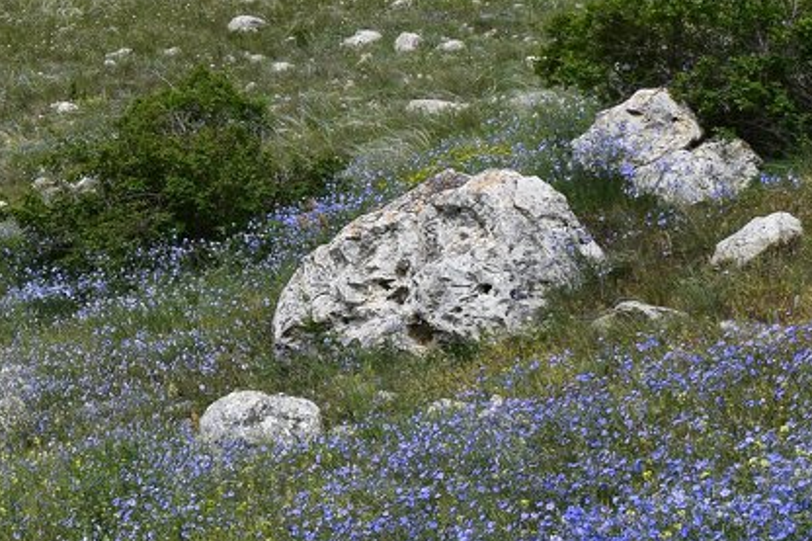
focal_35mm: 78
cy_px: 276
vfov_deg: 17.5
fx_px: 1759
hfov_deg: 24.6
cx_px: -33
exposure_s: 1/500
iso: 280
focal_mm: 18
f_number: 11
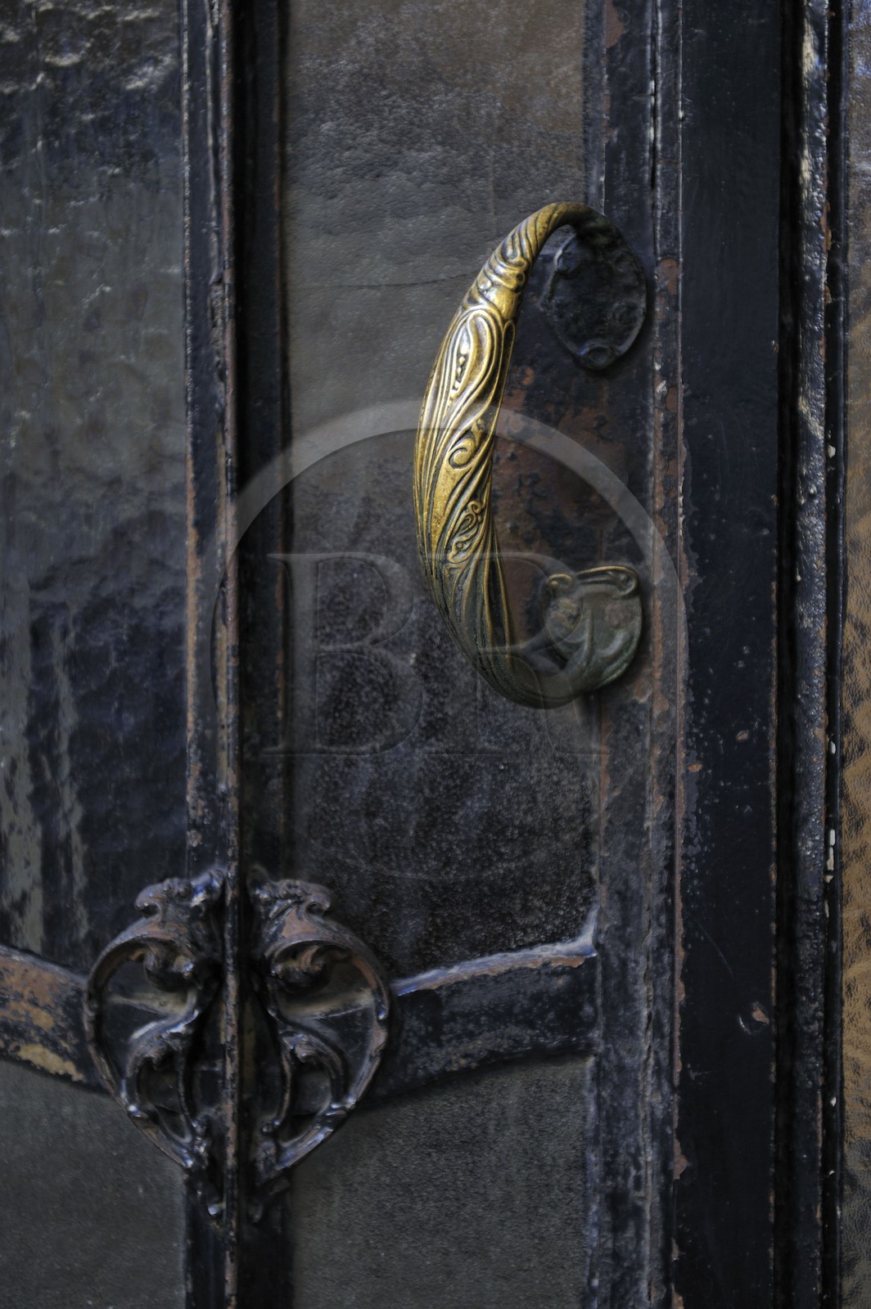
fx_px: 2545
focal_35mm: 70
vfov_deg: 28.9
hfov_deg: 19.4
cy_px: 654
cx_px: 436
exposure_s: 1/100
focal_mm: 70
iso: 200
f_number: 2.8
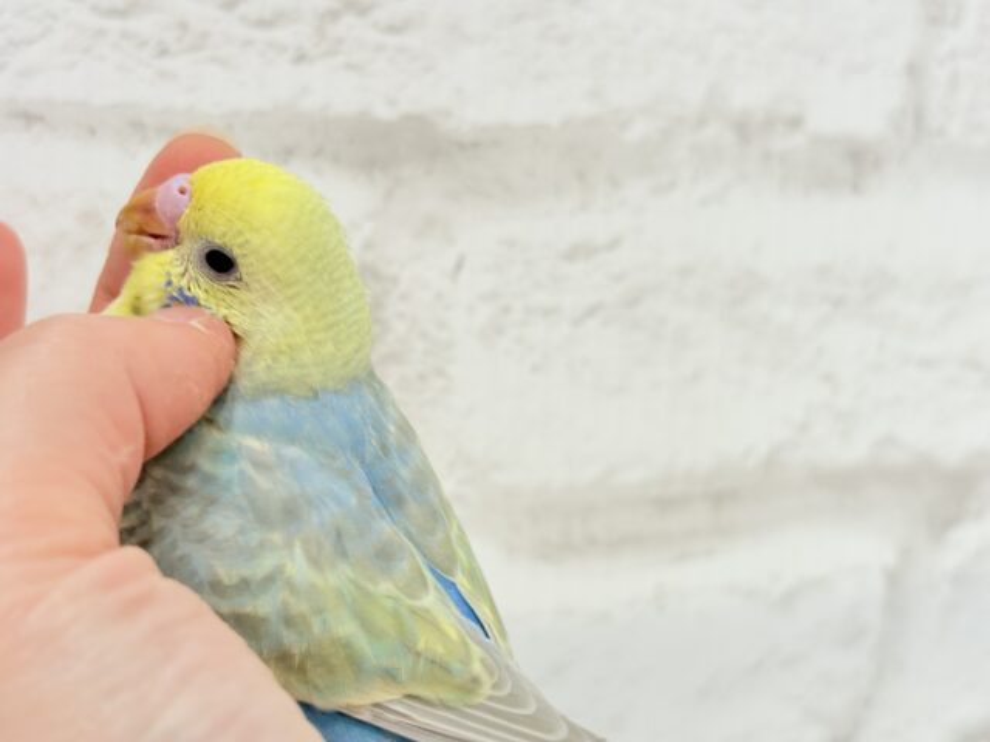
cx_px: 495
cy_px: 371
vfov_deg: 28.0
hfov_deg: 36.8
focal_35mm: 52
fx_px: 1487
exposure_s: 1/50
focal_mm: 5.96
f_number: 1.6
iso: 40
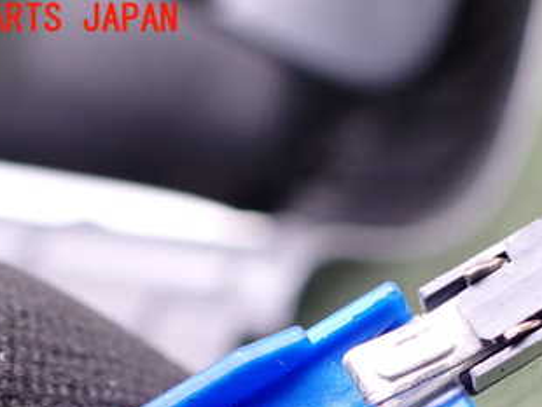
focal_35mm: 58
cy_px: 391
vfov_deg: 24.3
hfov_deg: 32.8
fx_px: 909
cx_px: 385
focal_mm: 5.4
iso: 320
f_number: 2.3
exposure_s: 1/125
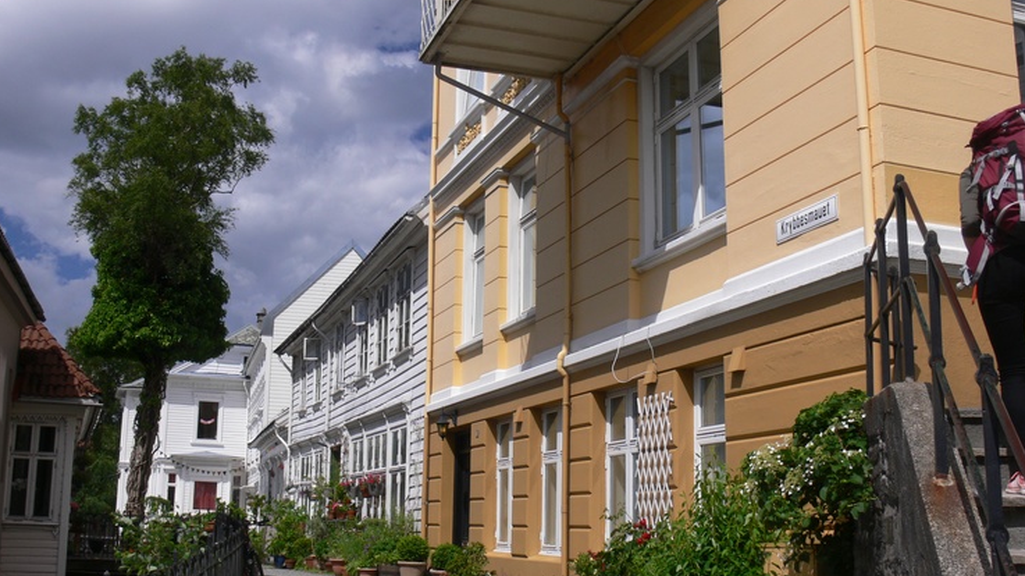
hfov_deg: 49.4
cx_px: 480
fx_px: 1114
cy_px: 281
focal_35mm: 41
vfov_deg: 29.0
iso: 80
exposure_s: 1/200
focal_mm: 7.4
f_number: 5.6
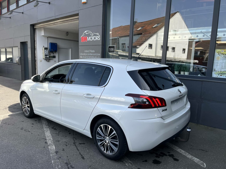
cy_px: 84
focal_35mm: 26
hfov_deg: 67.3
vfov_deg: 53.1
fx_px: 170
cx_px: 113
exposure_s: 1/913
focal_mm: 5.1
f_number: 1.6
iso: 50
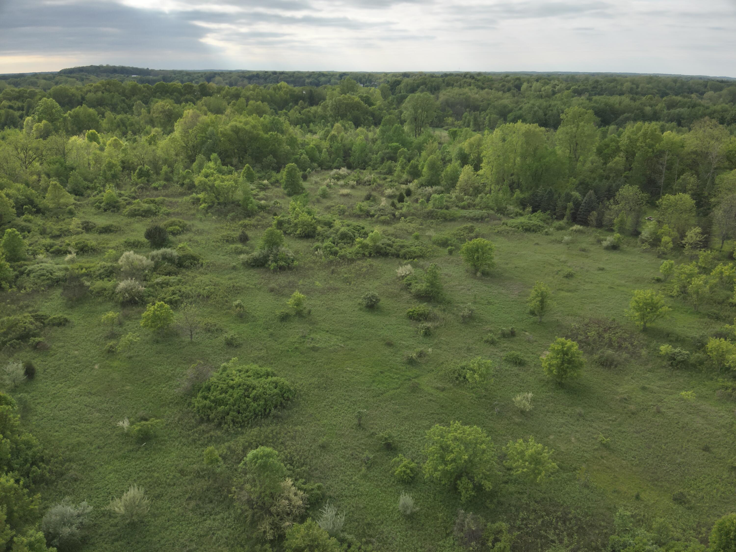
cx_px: 368
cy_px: 276
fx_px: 510
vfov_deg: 56.8
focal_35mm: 24
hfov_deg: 71.6
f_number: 2.8
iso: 100
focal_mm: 4.4
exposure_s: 1/800
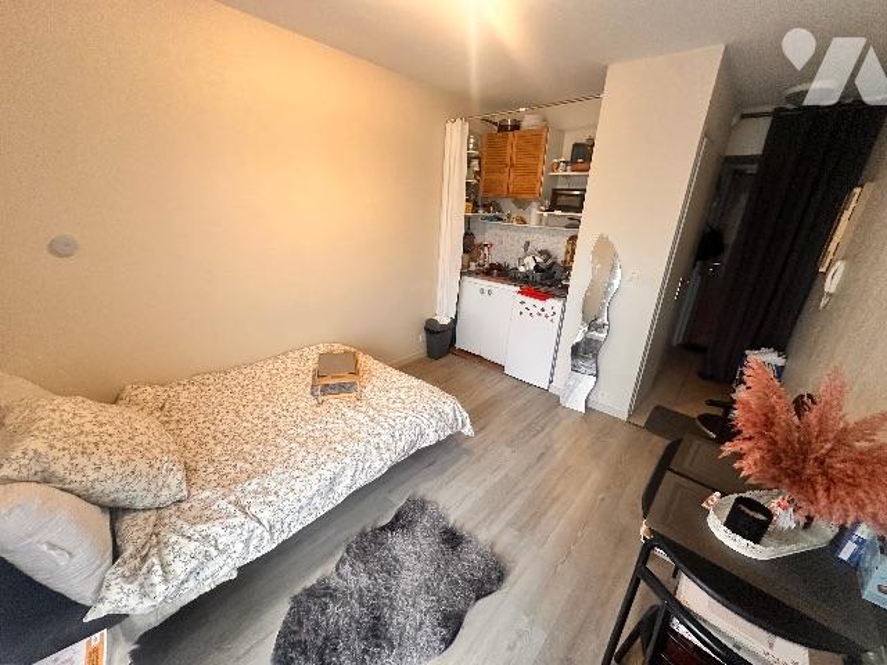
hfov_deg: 102.1
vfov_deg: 85.7
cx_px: 444
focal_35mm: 14
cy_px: 332
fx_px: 359
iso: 320
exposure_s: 1/84
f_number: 2.2
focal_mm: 2.22
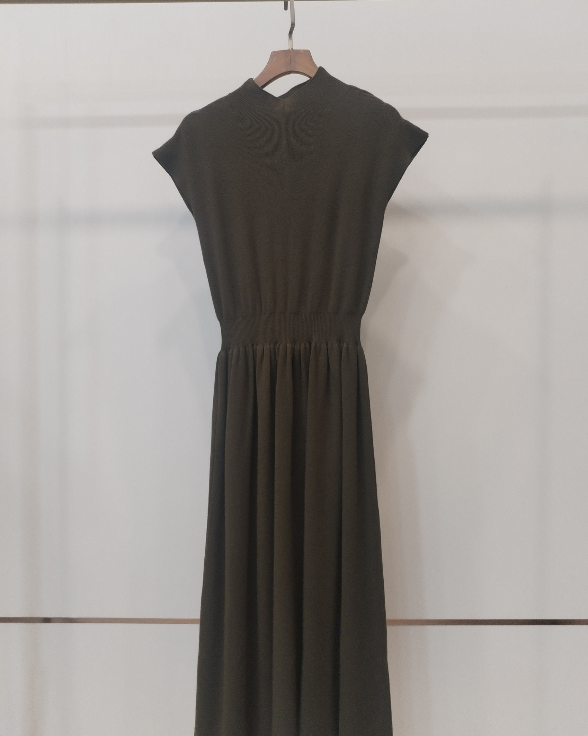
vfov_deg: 55.7
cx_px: 304
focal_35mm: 32
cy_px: 373
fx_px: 696
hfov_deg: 45.8
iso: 334
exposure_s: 1/50
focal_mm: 4.75
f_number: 1.8
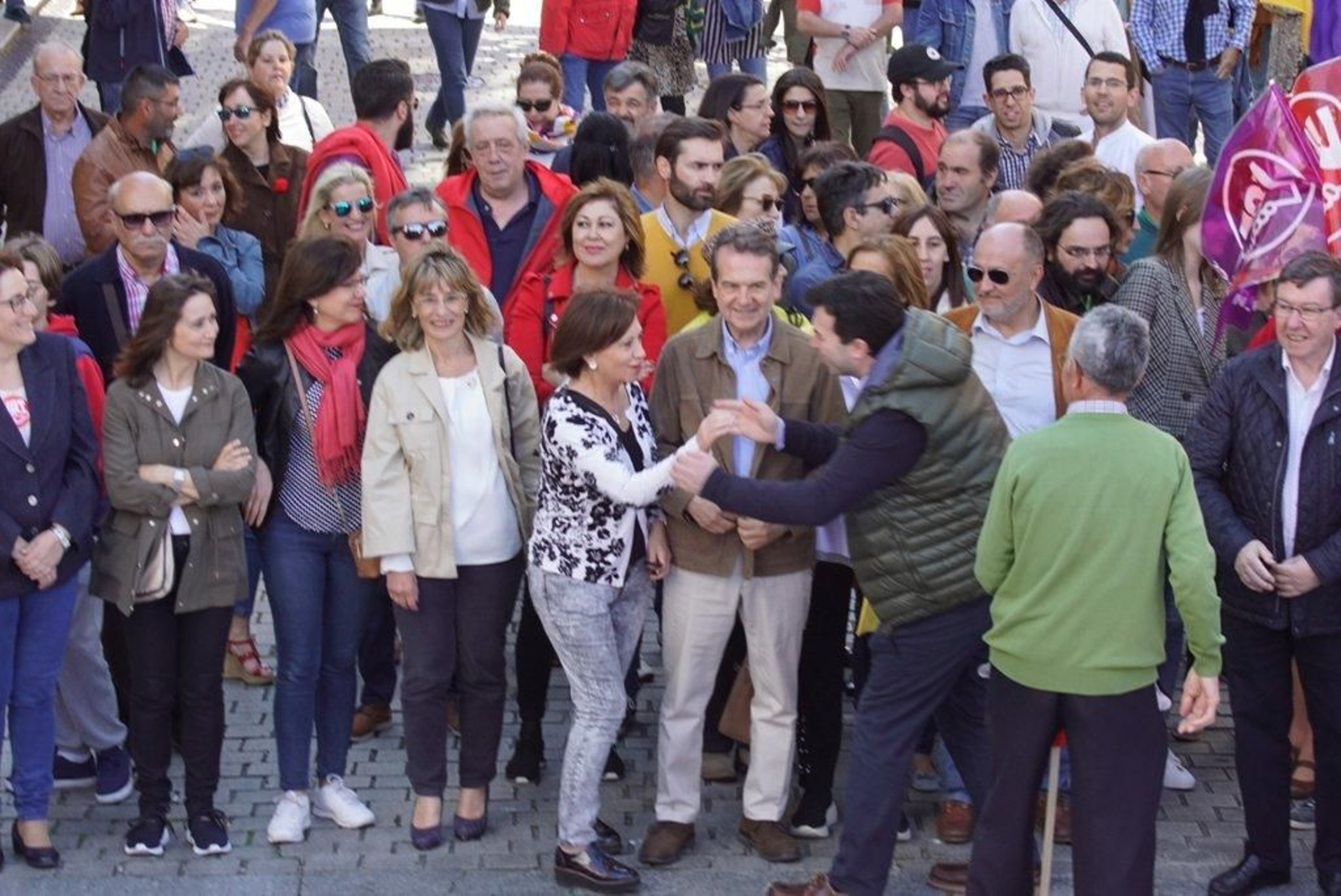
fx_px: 4193
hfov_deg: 18.2
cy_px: 448
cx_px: 670
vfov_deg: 12.2
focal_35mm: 112
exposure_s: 1/125
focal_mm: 75
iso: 800
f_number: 11
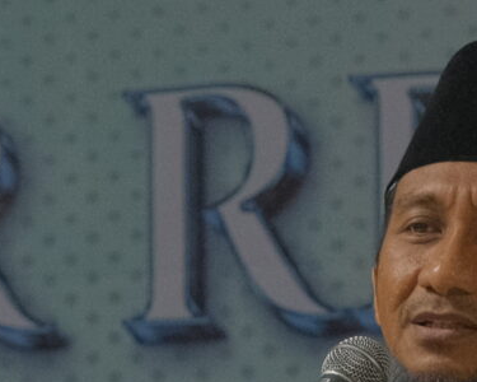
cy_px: 608
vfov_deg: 2.9
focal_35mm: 538
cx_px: 398
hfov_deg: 3.6
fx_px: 7595
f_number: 2.8
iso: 1600
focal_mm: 56
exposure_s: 1/125
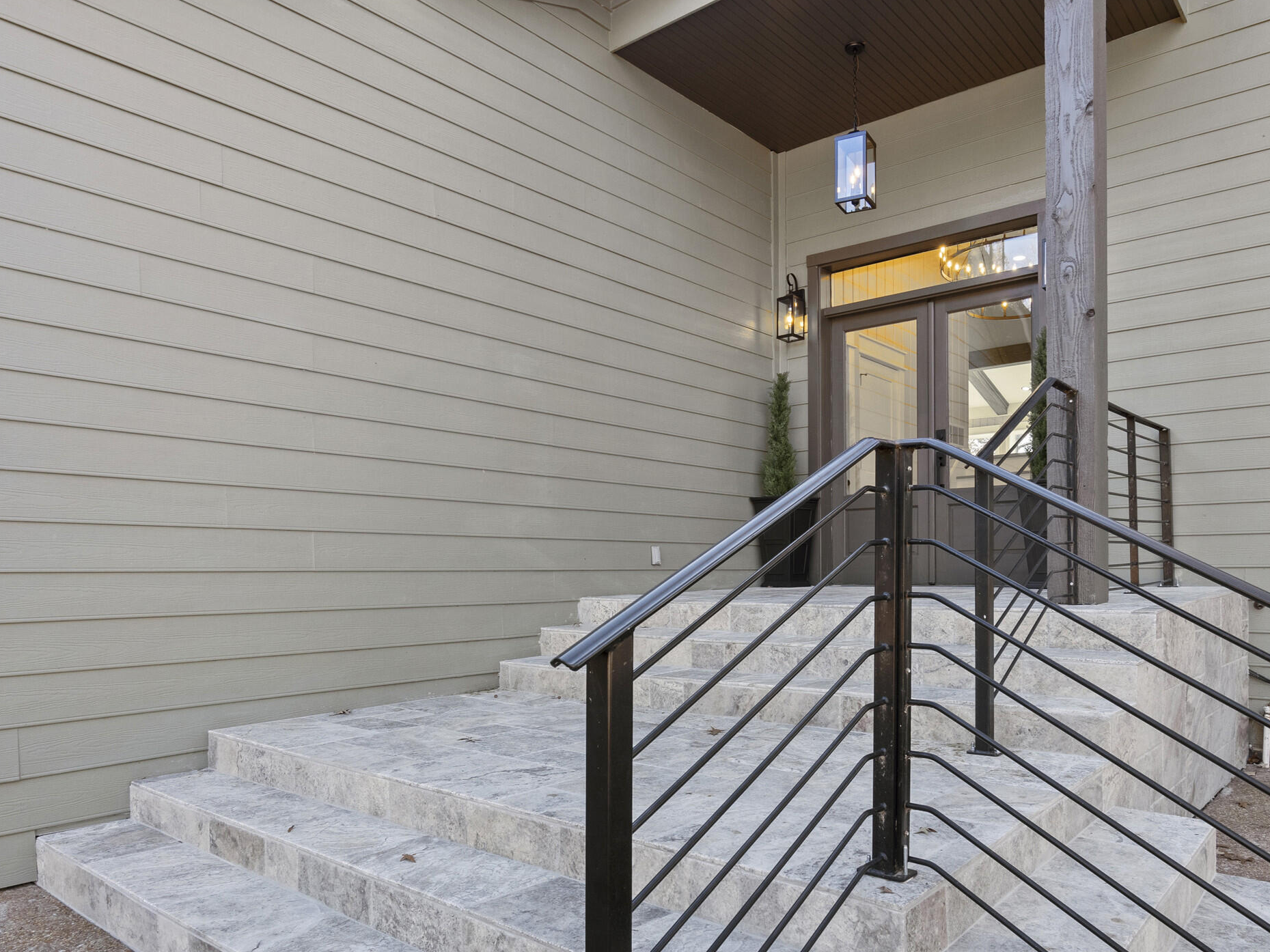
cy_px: 552
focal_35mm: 24
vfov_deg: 56.5
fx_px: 880
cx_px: 734
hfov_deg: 71.1
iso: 800
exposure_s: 1/30
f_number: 9
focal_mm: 16
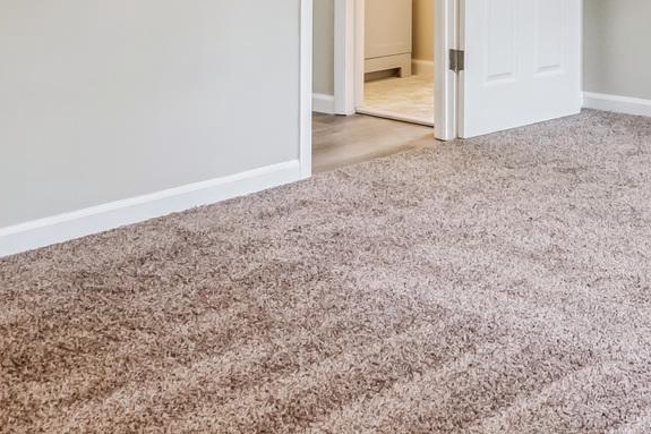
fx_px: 1030
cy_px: -97
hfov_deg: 33.2
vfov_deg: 21.9
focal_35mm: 57
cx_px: 588
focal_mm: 16
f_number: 8
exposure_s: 1/10
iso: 200
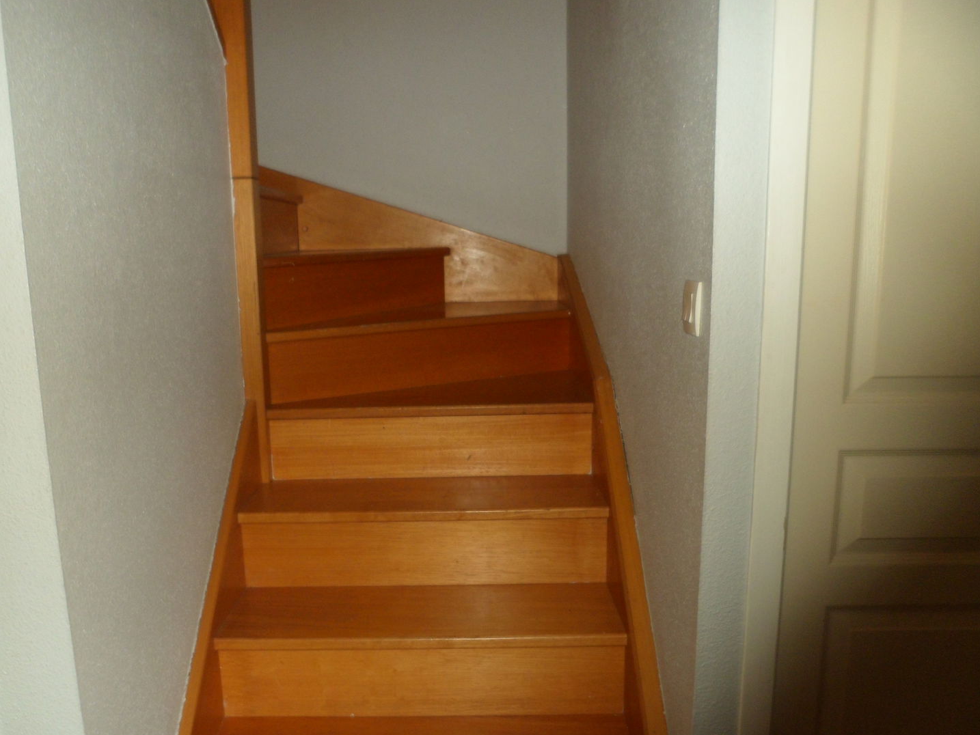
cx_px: 437
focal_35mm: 29
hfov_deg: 61.5
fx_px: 821
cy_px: 406
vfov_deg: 48.2
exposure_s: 1/45
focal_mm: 4.9
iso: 100
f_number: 3.3
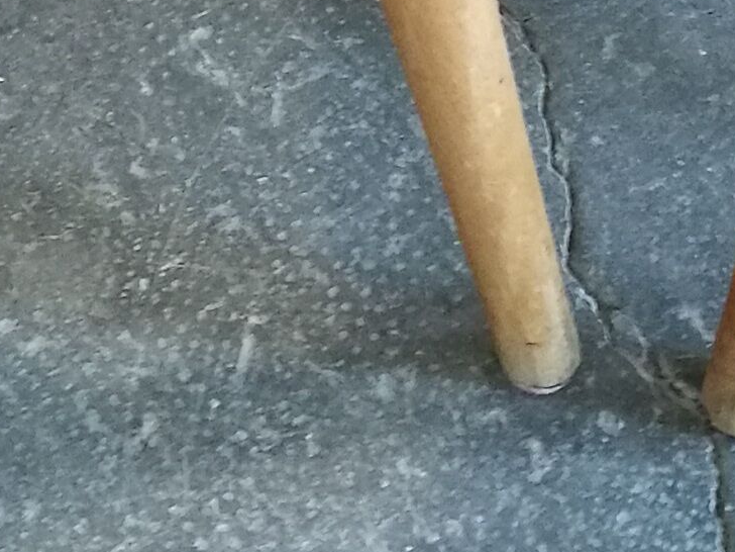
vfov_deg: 11.1
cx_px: 555
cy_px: -541
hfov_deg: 16.2
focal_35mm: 121
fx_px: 2569
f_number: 2.2
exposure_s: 1/33.3
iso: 400
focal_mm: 4.5
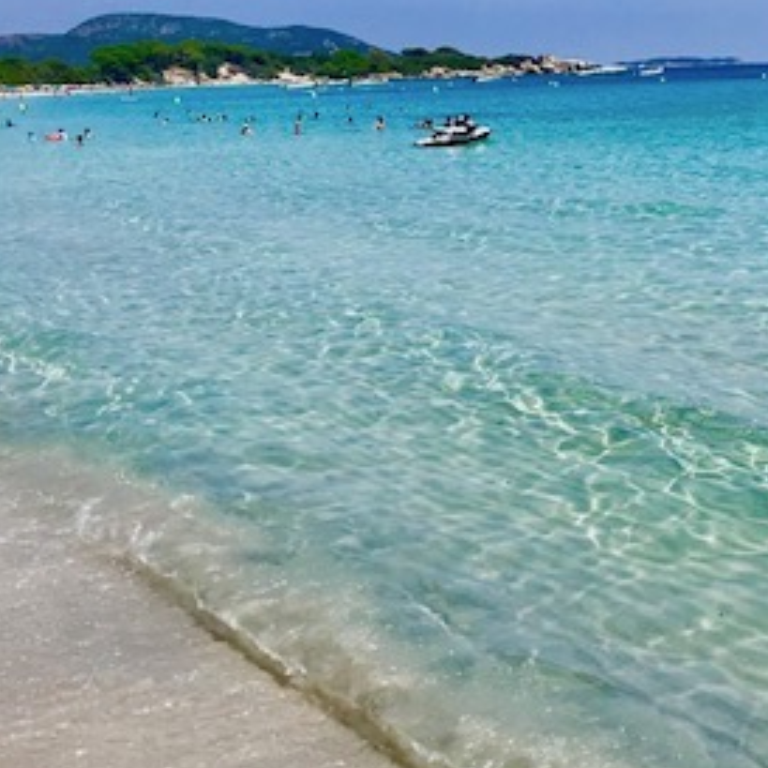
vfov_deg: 28.8
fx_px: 1456
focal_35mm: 58
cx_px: 577
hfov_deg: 29.1
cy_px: 129
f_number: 1.8
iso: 20
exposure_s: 1/4167
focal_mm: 3.99
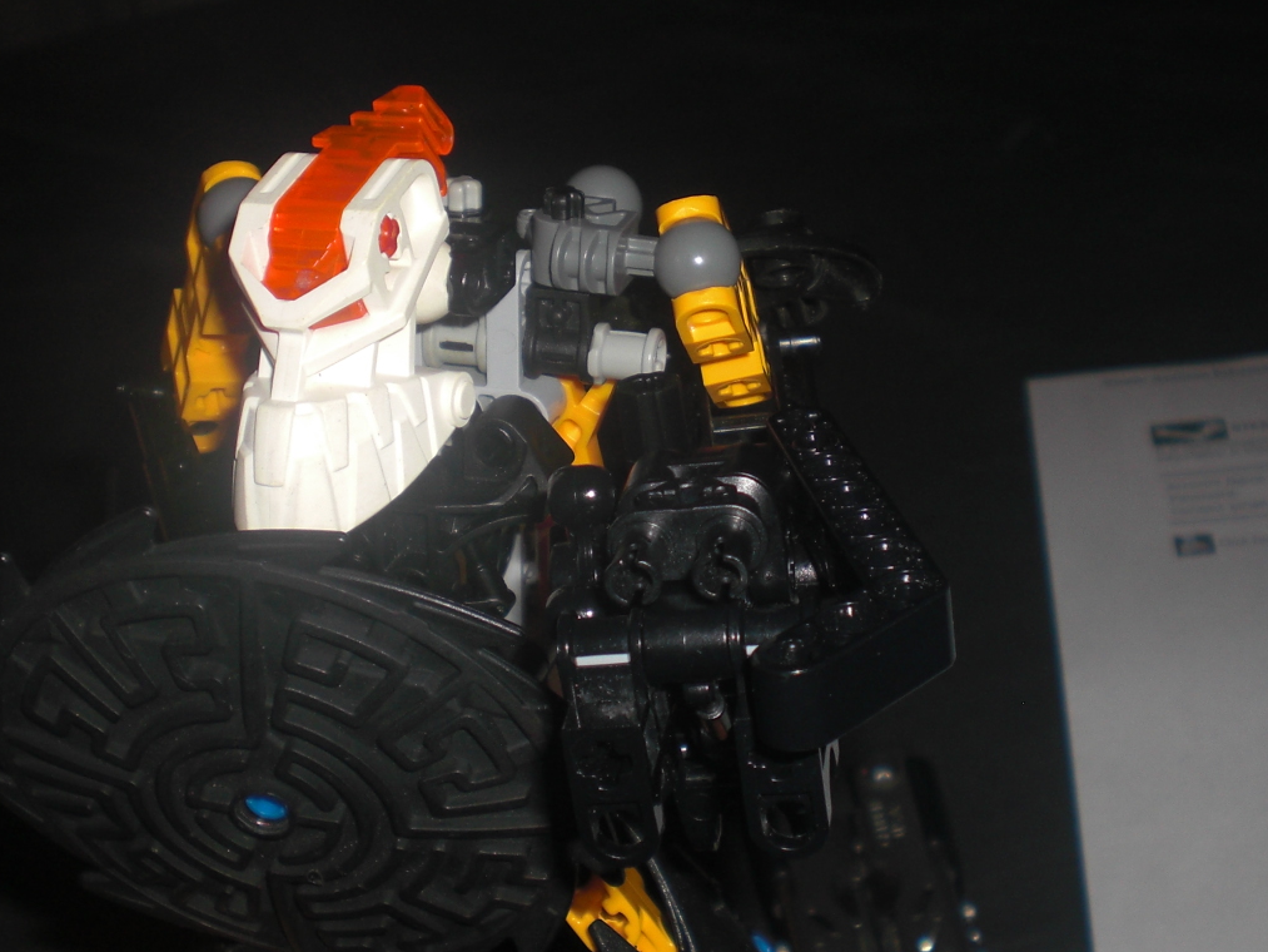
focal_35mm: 60
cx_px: 585
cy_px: 420
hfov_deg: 32.2
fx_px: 2198
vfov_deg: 24.4
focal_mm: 6.3
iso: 64
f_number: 3.1
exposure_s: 1/60
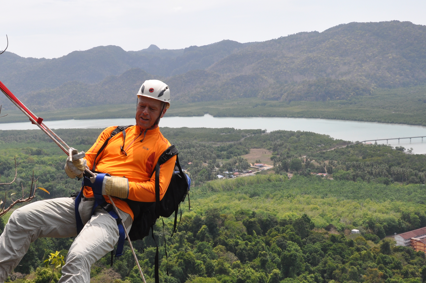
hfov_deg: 37.6
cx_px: 124
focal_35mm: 52
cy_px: 160
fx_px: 615
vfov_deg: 25.9
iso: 400
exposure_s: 1/400
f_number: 10
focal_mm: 24
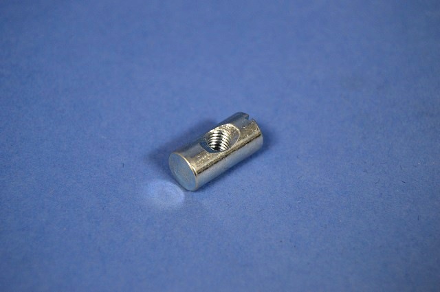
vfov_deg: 16.5
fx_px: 1007
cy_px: 146
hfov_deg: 24.6
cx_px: 220
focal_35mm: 82
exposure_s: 1/60
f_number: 5.6
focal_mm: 55
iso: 640
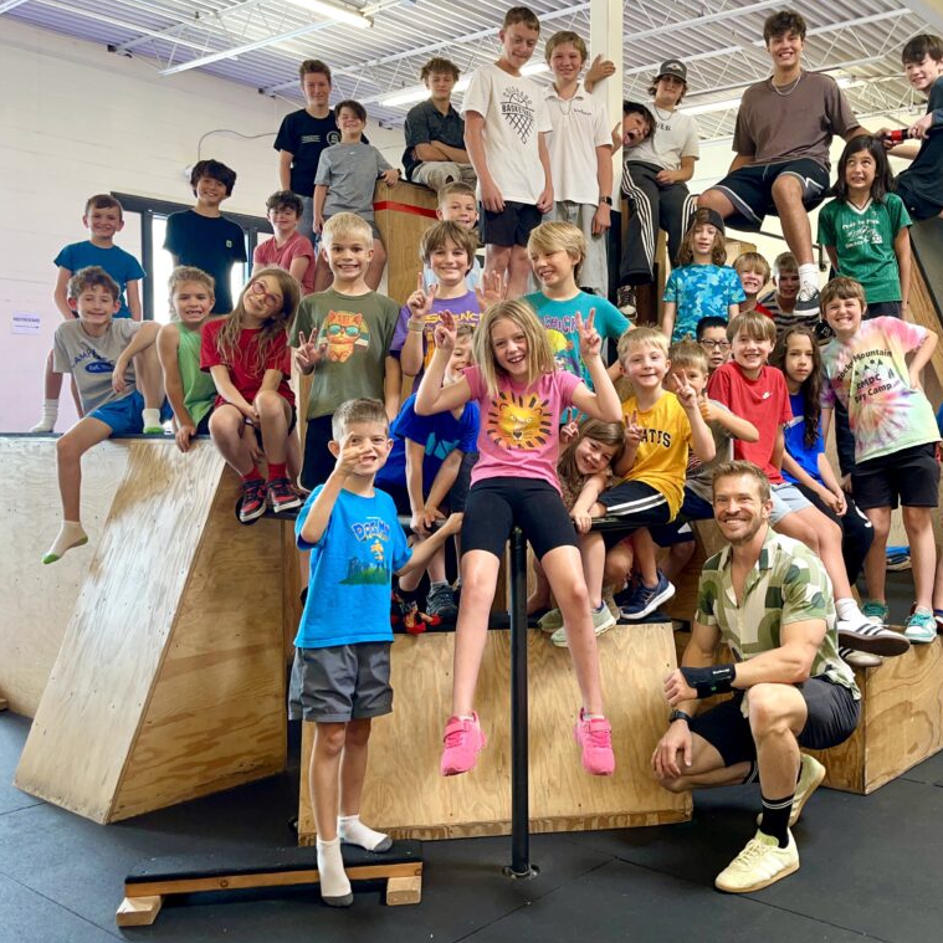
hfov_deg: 51.7
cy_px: 468
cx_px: 613
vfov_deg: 52.5
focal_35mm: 31
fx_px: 955
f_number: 1.6
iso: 80
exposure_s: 1/60
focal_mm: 5.1
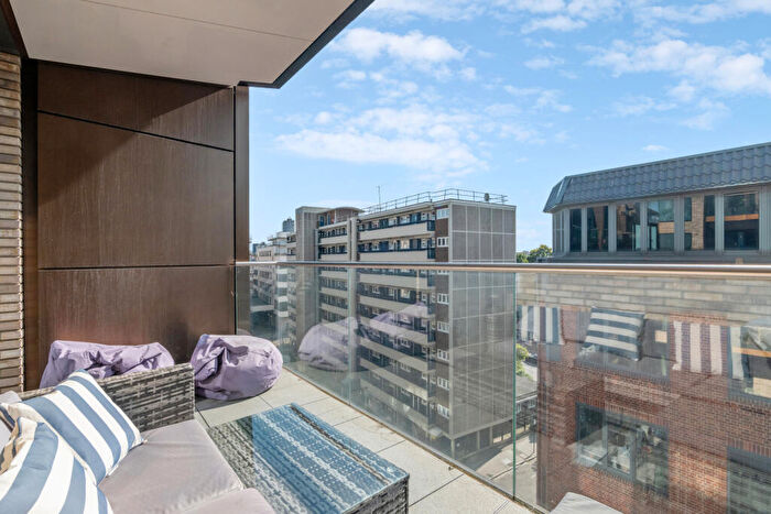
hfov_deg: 96.7
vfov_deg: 73.8
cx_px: 386
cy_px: 257
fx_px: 343
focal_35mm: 16
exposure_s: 1/800
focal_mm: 16
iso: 1000
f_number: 11
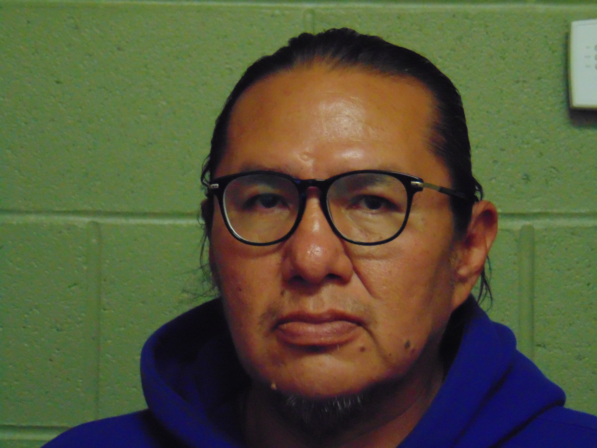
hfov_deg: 14.8
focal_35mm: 133
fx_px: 2294
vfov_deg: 11.1
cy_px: 224
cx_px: 298
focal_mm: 23.9
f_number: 4
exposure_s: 1/30
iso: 800
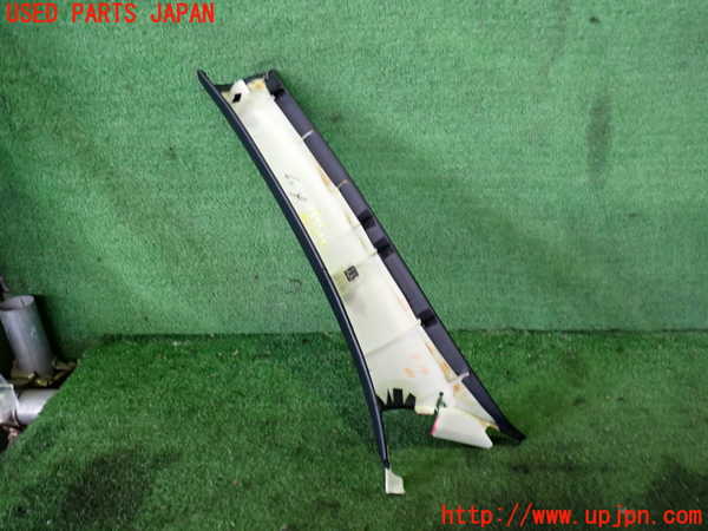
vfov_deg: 46.8
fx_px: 614
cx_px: 354
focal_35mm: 30
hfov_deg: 60.0
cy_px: 266
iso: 200
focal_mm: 5.4
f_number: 2.3
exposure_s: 1/30
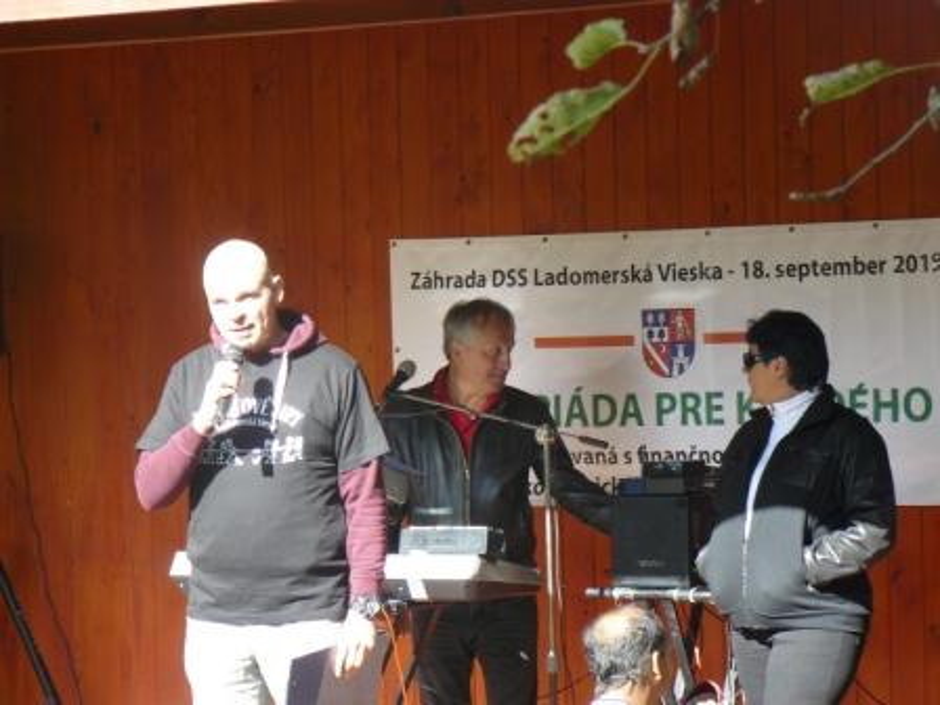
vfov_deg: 9.5
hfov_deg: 12.6
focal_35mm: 157
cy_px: 352
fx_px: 4263
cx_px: 470
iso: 100
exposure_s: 1/100
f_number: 3.6
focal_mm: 26.2
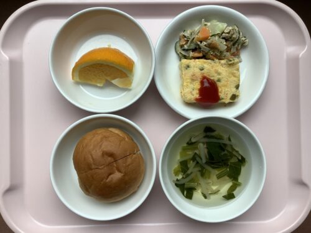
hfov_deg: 58.4
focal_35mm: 31
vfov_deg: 45.4
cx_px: 156
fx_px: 279
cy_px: 116
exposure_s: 1/176
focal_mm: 3.3
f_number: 2.4
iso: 25
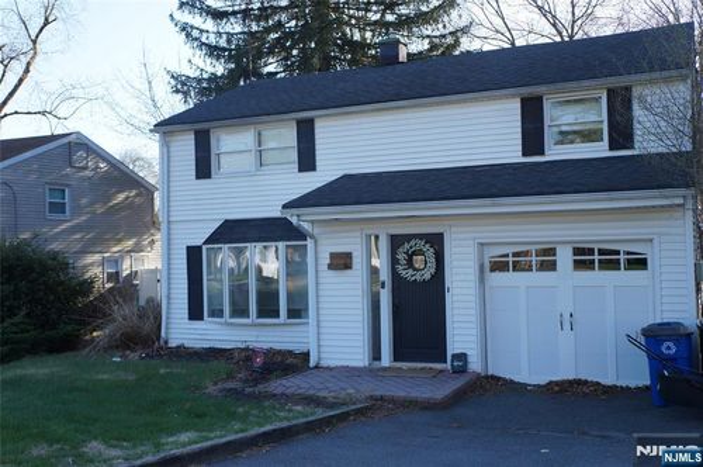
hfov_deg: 49.6
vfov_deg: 34.1
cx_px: 352
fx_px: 761
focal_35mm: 39
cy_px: 234
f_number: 5.6
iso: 200
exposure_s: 1/320
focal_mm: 26
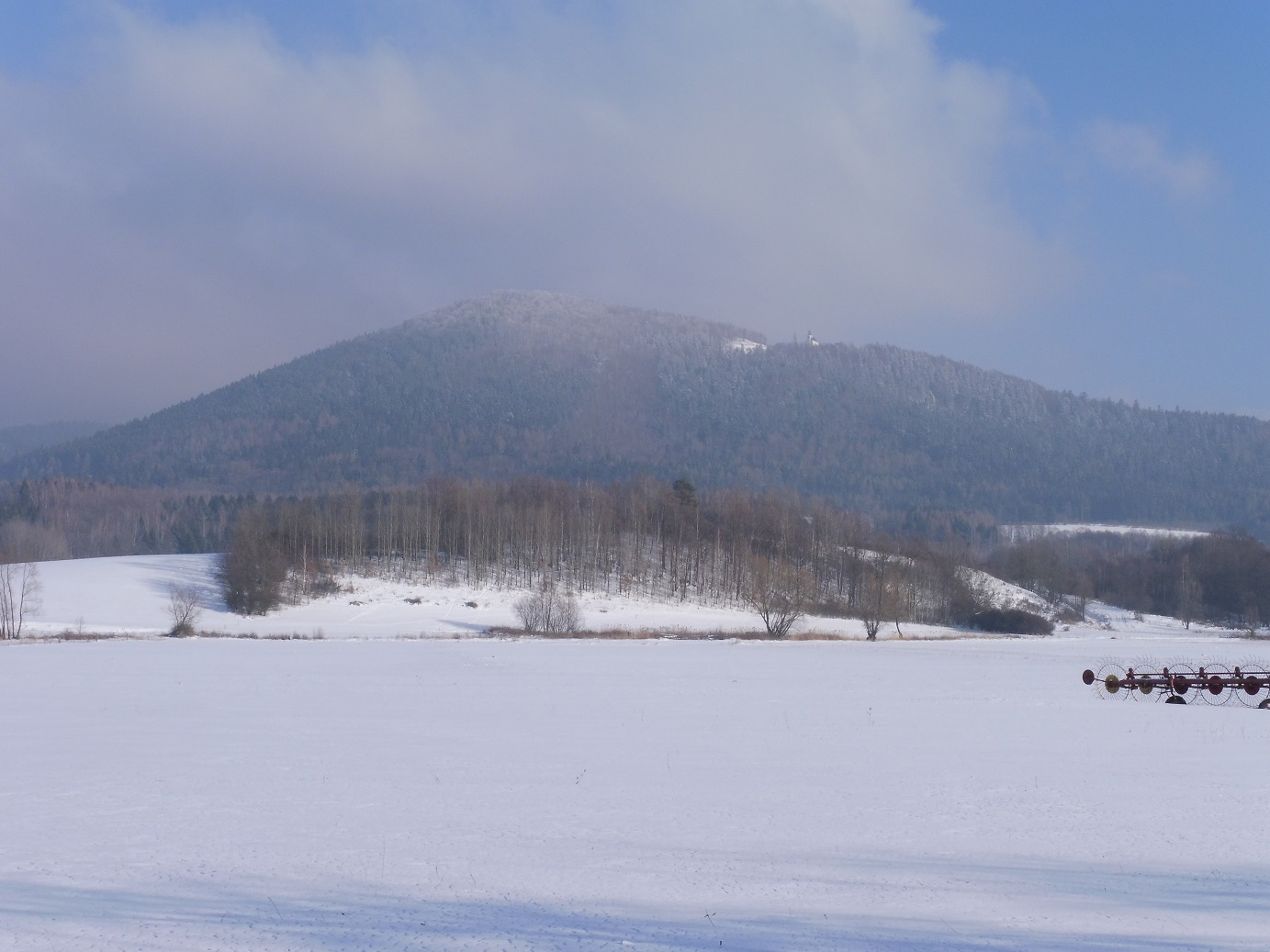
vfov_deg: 25.2
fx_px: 2128
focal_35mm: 58
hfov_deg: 33.2
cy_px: 476
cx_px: 635
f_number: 6.3
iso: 100
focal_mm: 10.3
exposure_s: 1/640
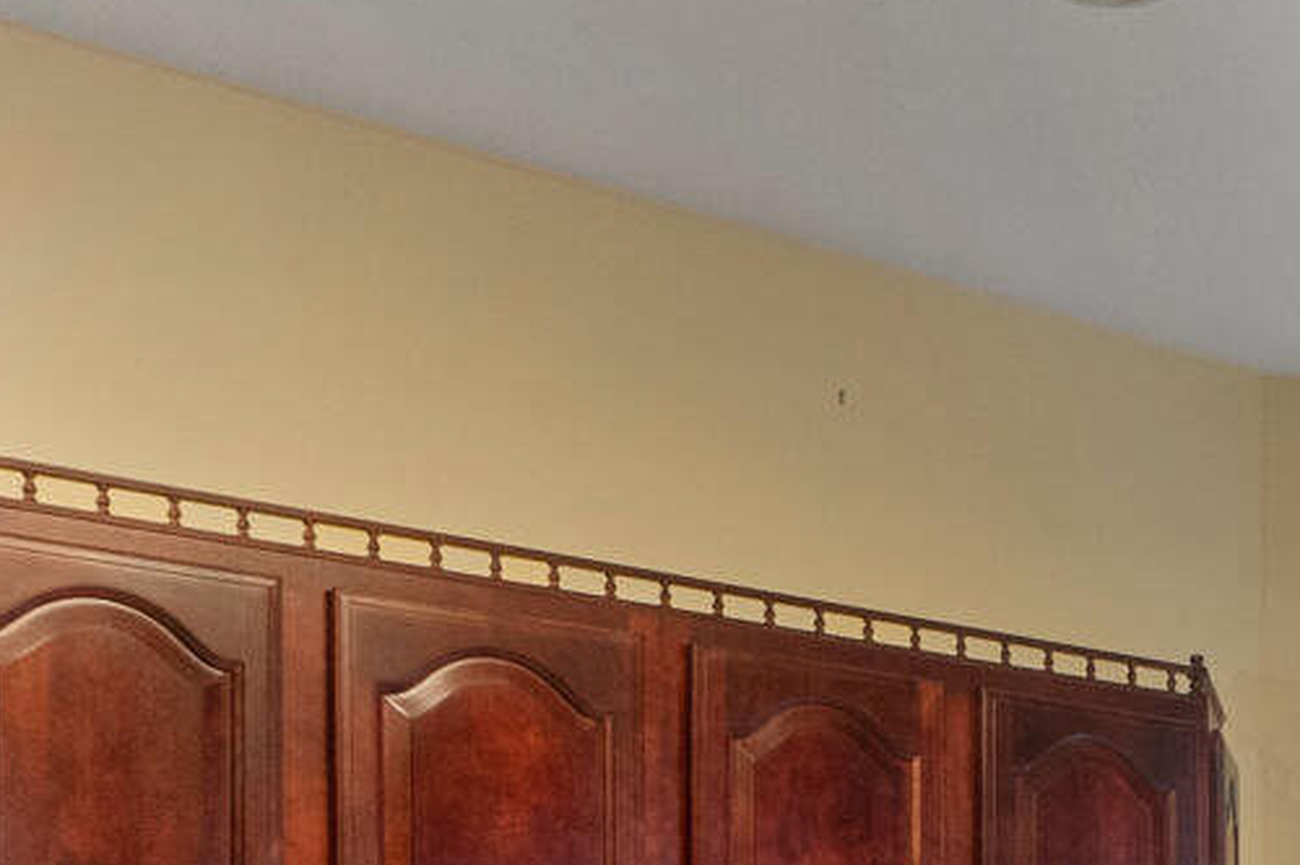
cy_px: 1256
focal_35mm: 75
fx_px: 2707
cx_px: 1555
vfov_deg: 16.7
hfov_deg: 24.5
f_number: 8
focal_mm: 10
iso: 400
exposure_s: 1/1.67
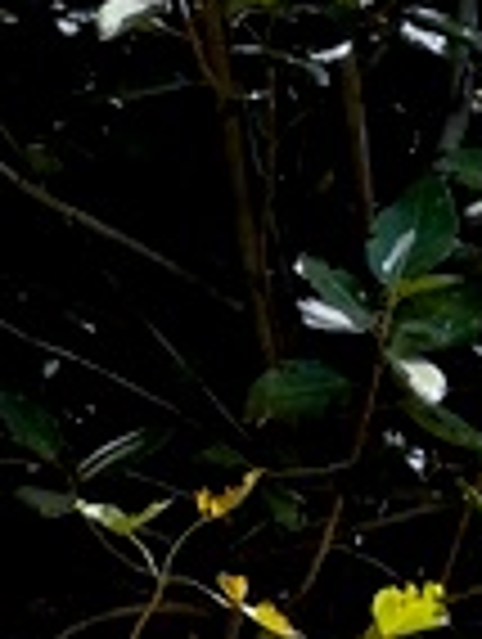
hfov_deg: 6.5
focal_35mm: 225
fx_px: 4165
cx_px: -342
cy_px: 1530
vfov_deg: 8.1
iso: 50
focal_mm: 3.81
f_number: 2.2
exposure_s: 1/501
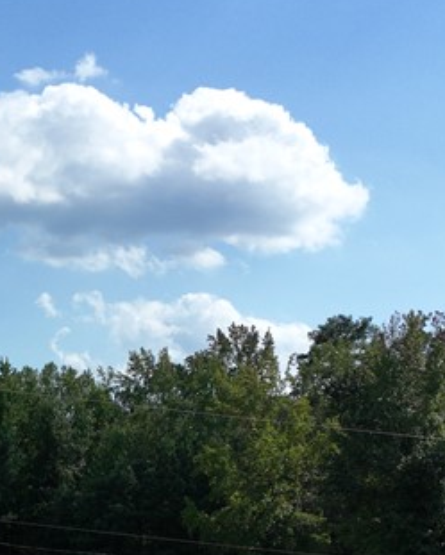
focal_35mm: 77
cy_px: 574
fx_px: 1267
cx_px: -191
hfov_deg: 18.1
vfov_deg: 23.5
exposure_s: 1/400
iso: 110
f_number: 2.8
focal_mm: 12.29
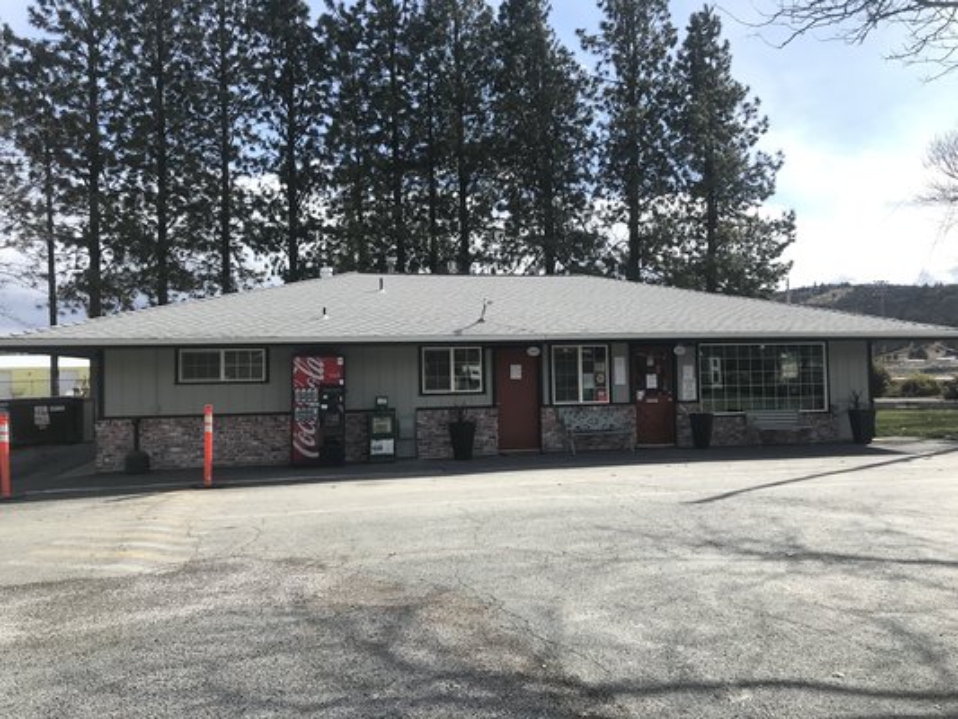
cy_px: 360
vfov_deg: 49.8
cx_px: 479
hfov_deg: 63.4
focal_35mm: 28
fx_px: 775
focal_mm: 3.99
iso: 20
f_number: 1.8
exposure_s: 1/1953
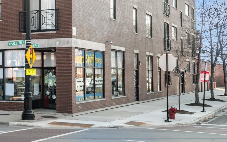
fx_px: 421
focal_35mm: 68
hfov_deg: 29.2
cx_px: 33
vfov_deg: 18.8
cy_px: 11
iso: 200
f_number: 8
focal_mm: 37
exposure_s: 1/60
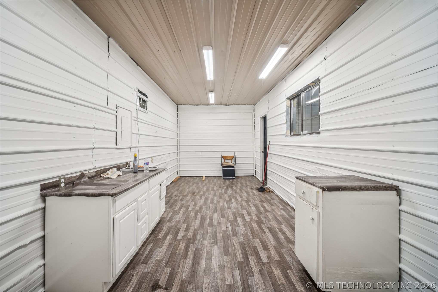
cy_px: 146
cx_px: 219
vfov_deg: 81.2
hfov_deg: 104.3
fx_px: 170
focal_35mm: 14
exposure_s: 1/25
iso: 640
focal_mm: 14
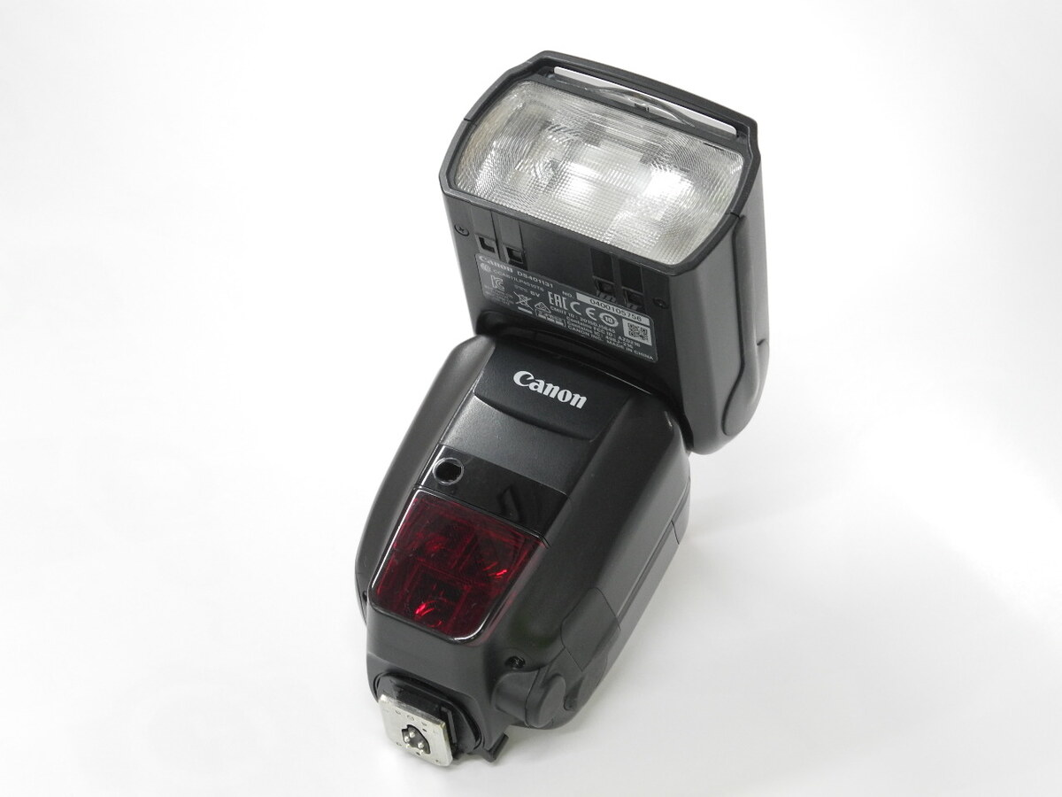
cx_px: 531
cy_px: 398
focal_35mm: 94
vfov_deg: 15.7
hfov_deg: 20.9
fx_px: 2884
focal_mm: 20.1
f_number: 4.5
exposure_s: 1/30
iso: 280
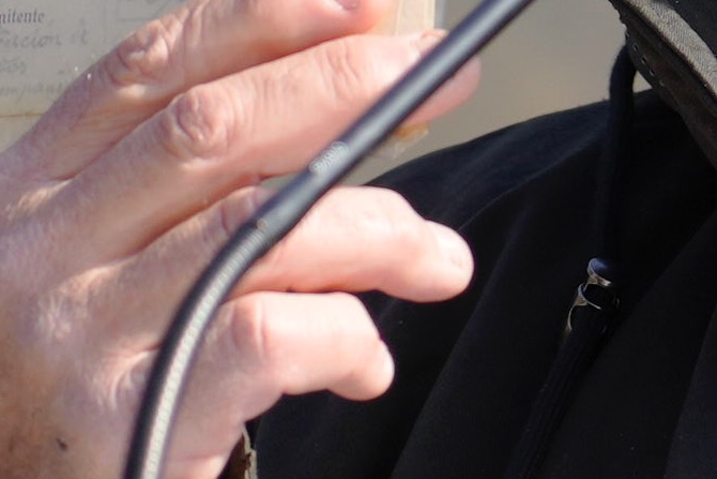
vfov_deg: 2.0
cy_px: -95
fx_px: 13665
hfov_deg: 3.0
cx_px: 517
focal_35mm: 686
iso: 100
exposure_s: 1/500
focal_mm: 105
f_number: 4
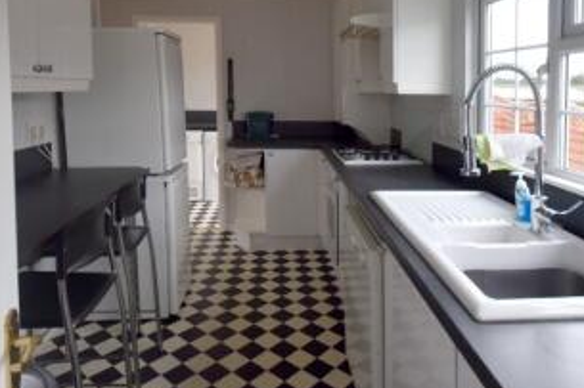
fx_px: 418
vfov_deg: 49.2
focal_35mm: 26
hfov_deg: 69.8
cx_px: 312
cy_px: 139
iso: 400
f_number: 5
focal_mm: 11
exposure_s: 1/100
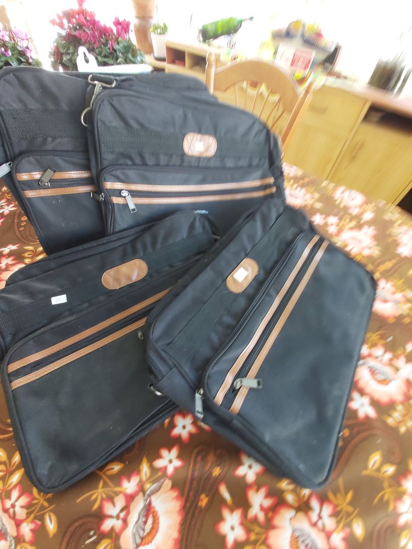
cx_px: 206
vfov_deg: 110.5
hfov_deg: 94.5
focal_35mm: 12
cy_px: 274
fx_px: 190
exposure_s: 1/60
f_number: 2.2
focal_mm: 1.42
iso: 100
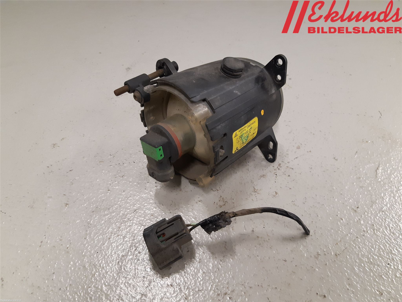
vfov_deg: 53.1
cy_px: 151
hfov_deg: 67.3
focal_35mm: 26
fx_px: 302
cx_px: 201
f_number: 1.7
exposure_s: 1/60
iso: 200
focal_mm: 3.93
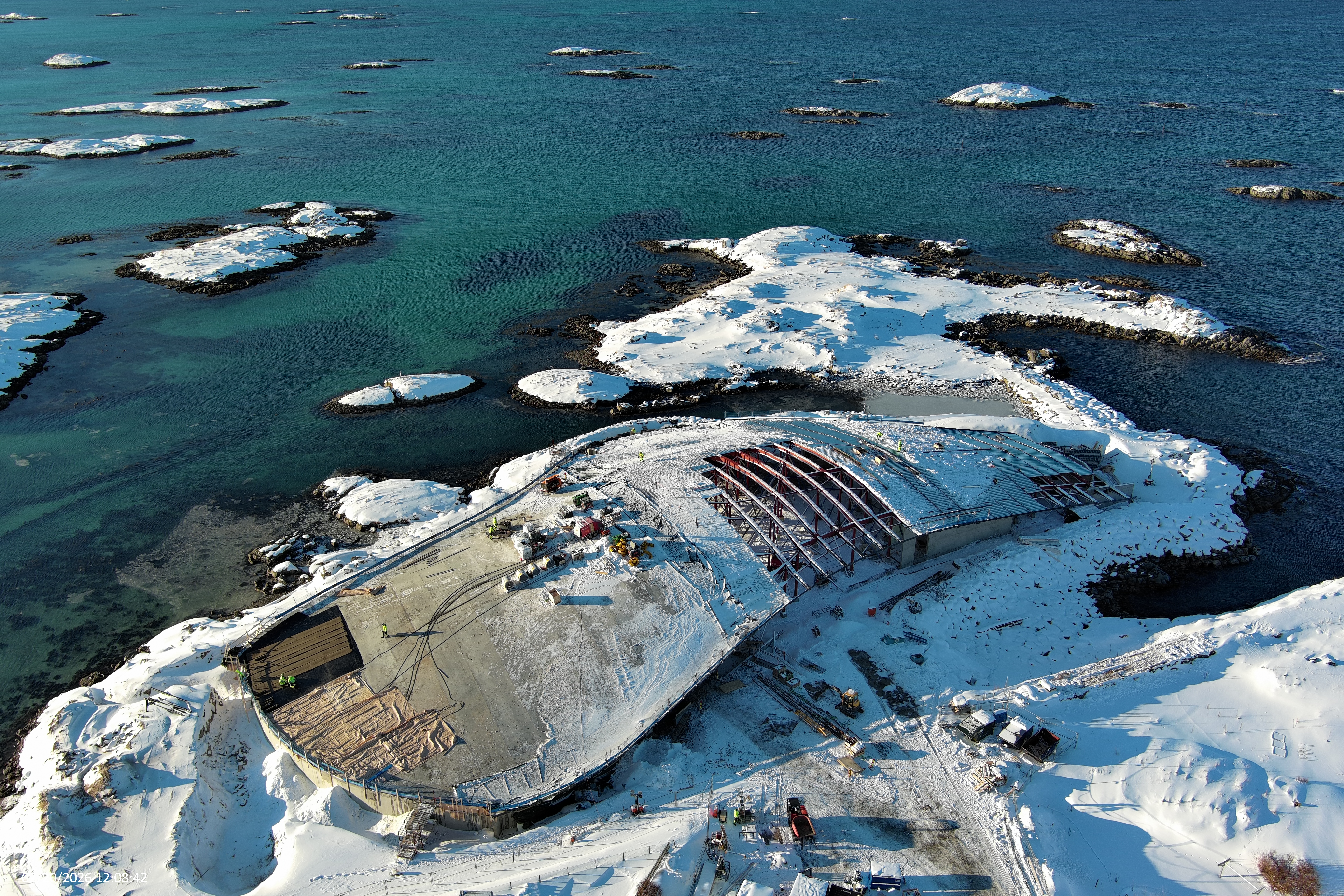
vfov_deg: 45.0
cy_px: 448
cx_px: 672
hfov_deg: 63.7
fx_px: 1083
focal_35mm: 29
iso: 100
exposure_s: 1/215
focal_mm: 10.57
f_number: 2.8
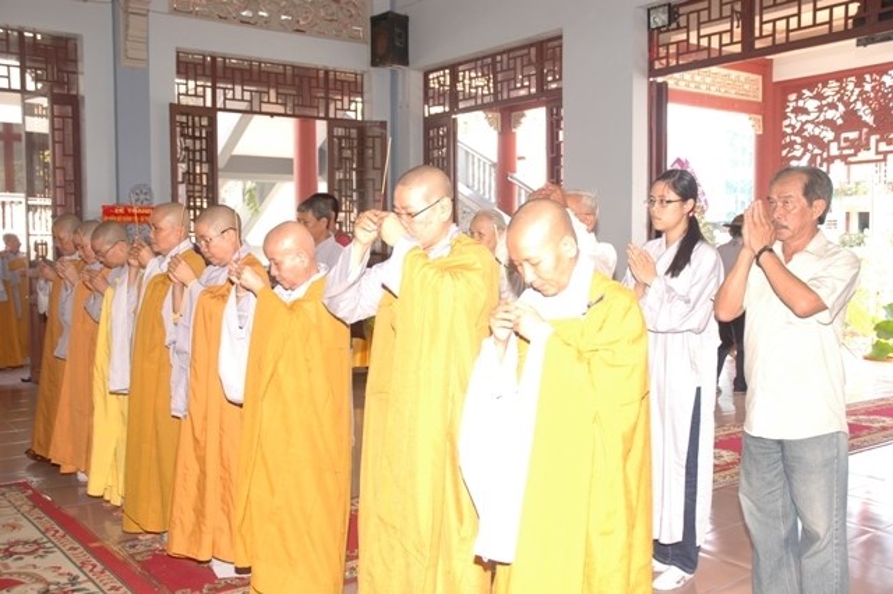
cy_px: 297
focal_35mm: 38
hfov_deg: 51.3
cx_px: 446
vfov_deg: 35.5
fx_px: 930
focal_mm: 25
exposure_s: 1/50
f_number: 3.8
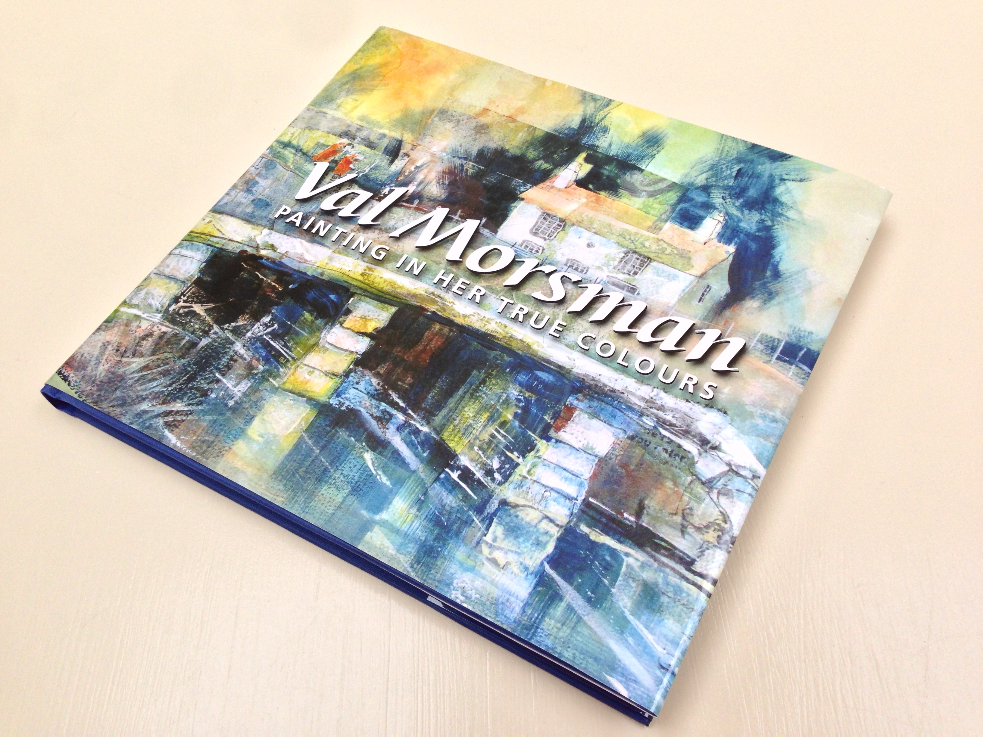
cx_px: 492
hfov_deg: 55.4
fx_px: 937
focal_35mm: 33
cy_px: 368
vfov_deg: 42.9
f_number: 2.4
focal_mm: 4.12
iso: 50
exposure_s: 1/218
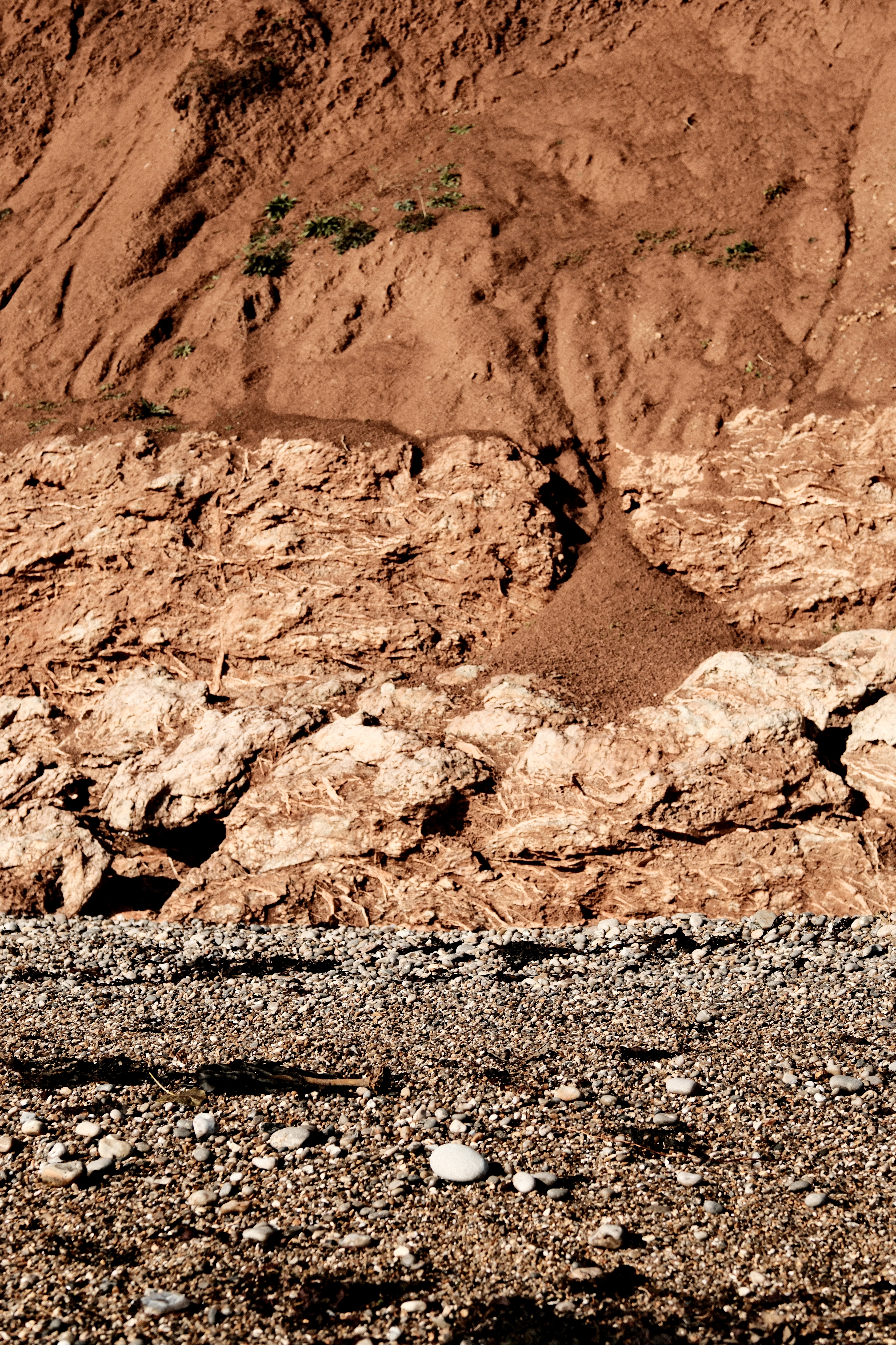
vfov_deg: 27.0
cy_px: 672
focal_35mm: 75
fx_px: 2800
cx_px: 448
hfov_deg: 18.2
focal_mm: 50
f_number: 5.6
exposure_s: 1/2400
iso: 500
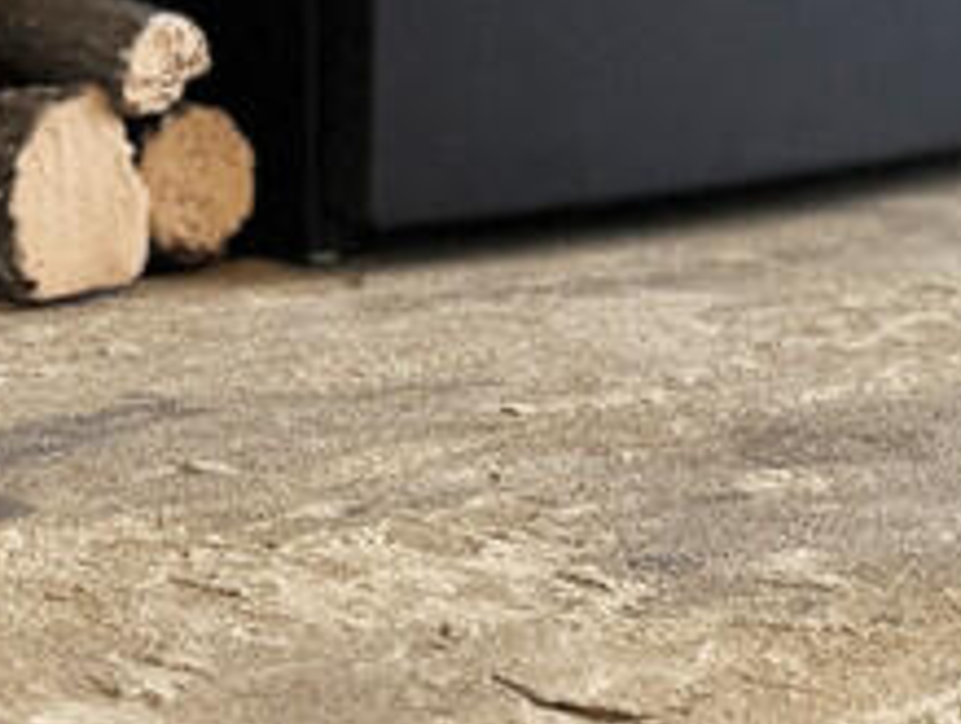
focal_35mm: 112
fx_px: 3114
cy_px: -44
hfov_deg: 17.5
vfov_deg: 13.0
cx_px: 255
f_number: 1.78
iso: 100
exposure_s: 1/121
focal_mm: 6.86
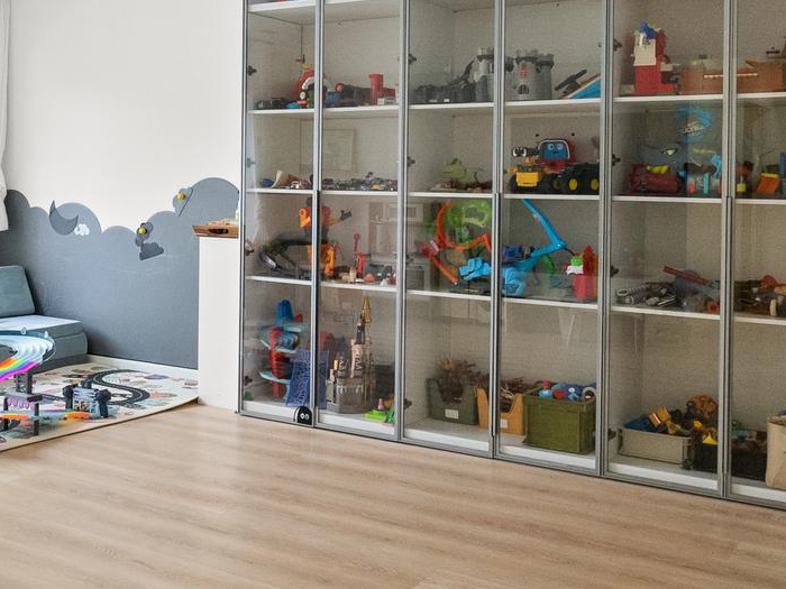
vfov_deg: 31.9
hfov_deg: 40.9
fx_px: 1022
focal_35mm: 45
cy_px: 185
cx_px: 200
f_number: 7.1
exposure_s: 1/100
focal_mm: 16
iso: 1000
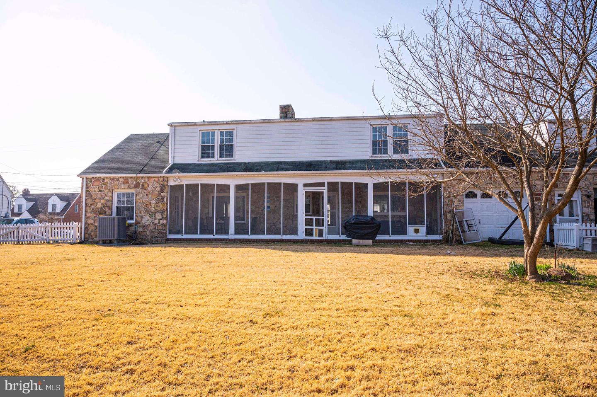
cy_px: 198
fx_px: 398
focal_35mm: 24
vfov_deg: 53.1
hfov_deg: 73.8
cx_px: 298
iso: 1000
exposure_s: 1/4000
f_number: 7.1
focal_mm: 24
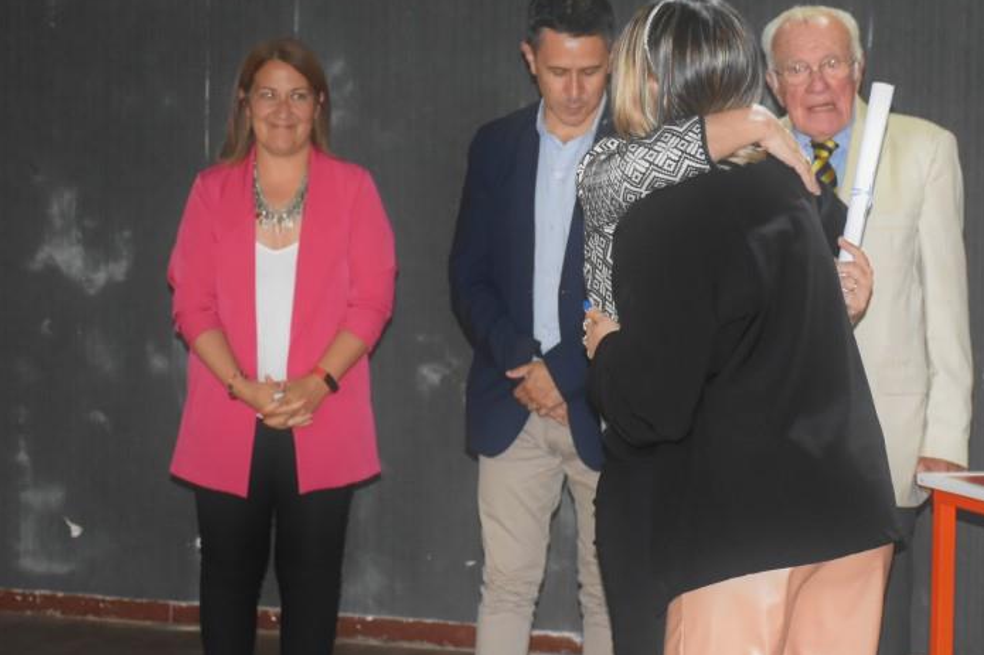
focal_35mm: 115
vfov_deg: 11.9
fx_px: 3142
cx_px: 721
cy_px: 375
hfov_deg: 17.7
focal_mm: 52
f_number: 7.1
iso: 3200
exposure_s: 1/60
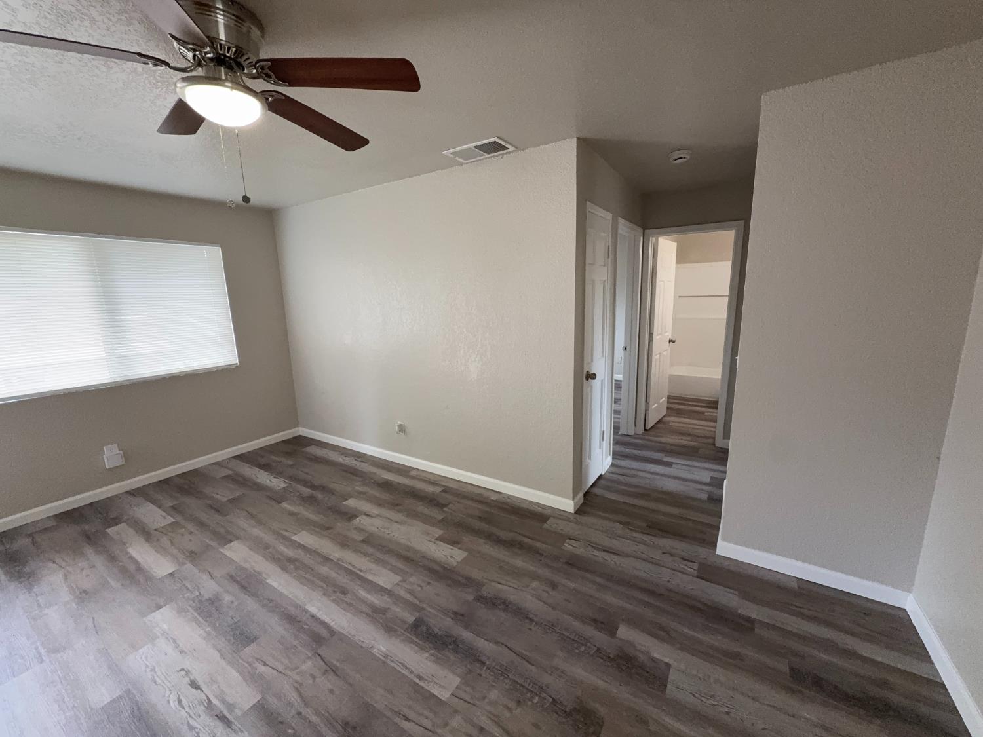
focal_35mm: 14
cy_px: 368
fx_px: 398
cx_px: 492
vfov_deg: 85.7
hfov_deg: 102.1
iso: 200
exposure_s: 1/60
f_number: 2.2
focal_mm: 2.22
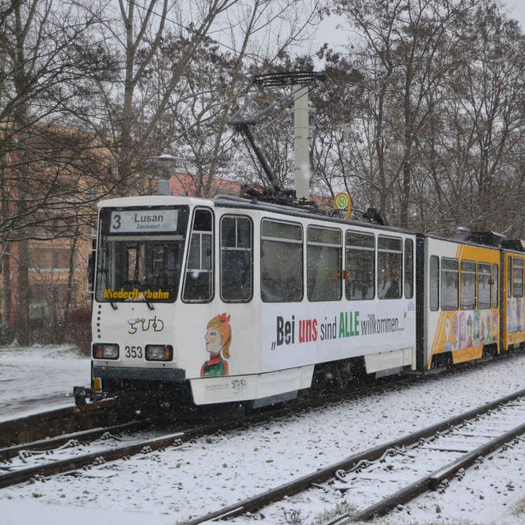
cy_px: 262
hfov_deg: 28.7
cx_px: 315
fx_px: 1023
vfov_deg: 28.8
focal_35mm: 60
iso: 400
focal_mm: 31
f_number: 4.2
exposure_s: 1/640
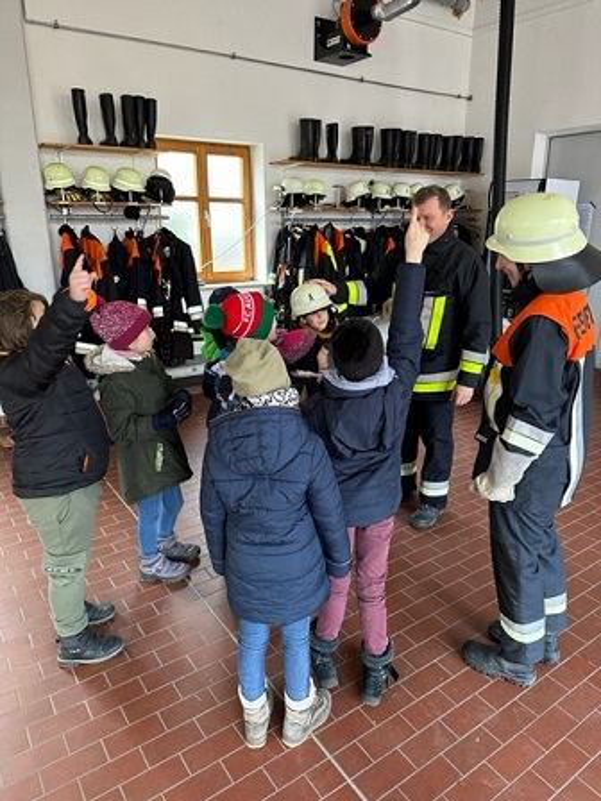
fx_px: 556
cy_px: 400
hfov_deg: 56.8
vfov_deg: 71.6
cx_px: 300
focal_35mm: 24
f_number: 1.78
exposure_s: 1/60
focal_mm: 6.86
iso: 250
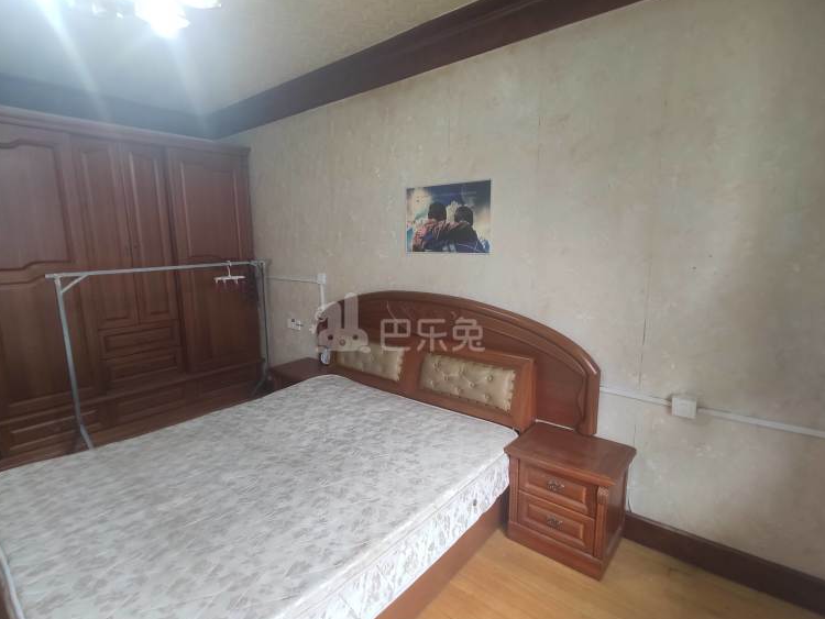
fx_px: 381
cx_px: 397
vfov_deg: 78.1
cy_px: 324
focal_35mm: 16
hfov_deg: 94.4
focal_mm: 2.25
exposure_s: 1/33
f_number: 2.2
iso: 490
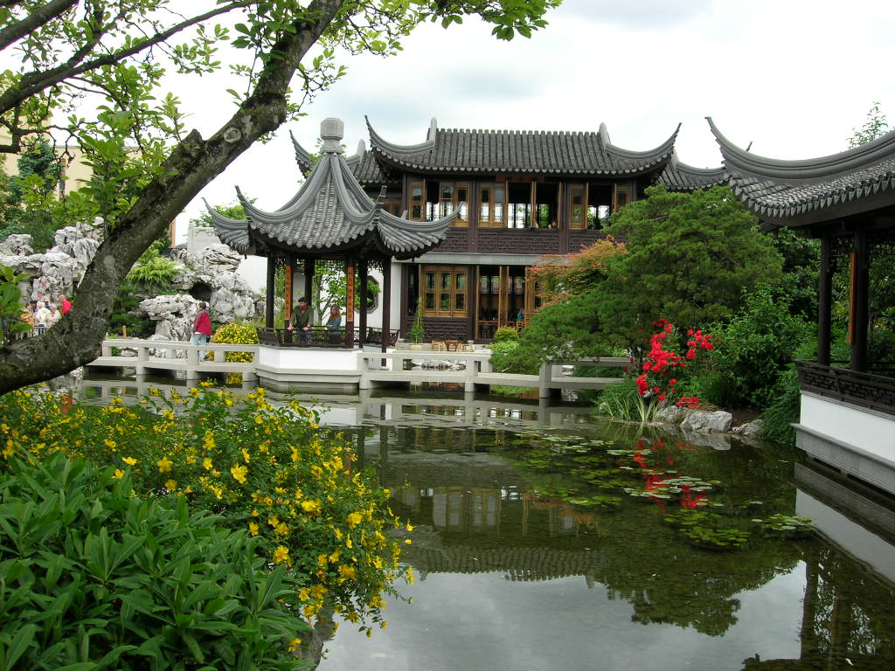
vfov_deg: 37.7
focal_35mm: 38
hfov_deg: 49.0
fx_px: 982
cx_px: 448
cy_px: 336
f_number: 4.8
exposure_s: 1/238
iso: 64
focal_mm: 7.8
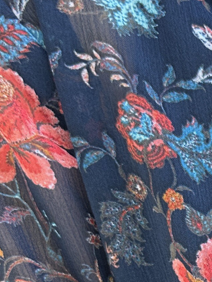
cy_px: 334
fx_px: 923
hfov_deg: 12.0
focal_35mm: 113
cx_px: 395
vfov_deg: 16.7
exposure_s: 1/156
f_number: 1.78
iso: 80
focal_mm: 6.86
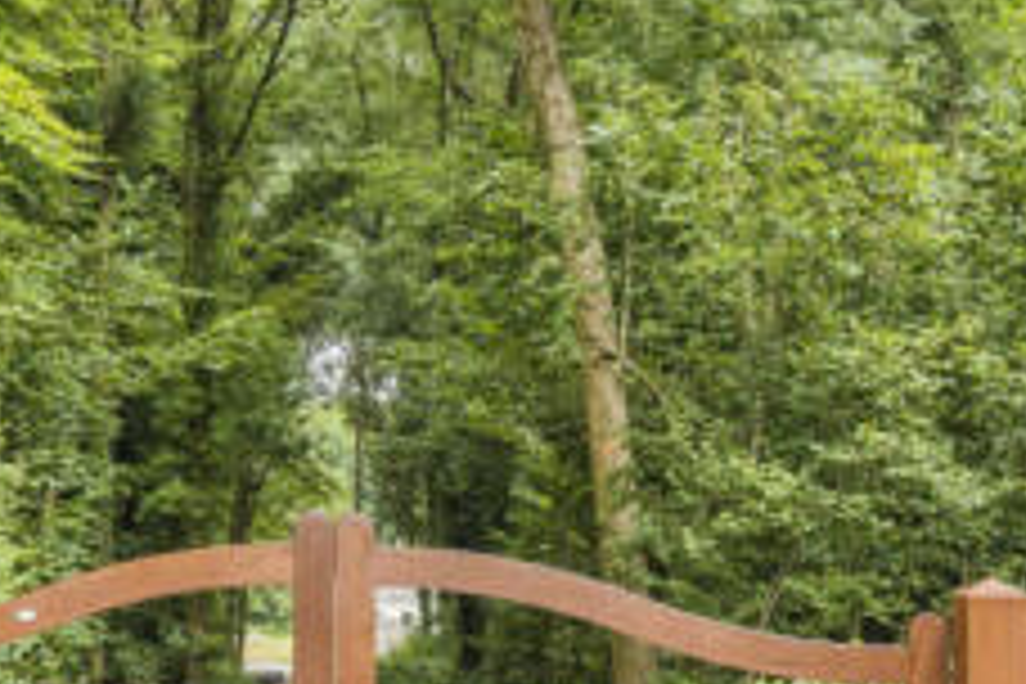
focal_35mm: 86
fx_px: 2451
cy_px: 610
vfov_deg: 15.7
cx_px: 322
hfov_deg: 23.5
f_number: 8
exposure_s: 1/160
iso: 400
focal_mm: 20
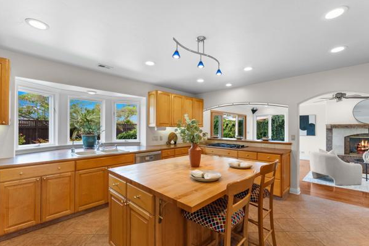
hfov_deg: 97.2
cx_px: 191
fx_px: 163
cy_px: 129
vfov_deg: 74.3
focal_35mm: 16
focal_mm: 14.8
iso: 250
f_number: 10
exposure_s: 1/30
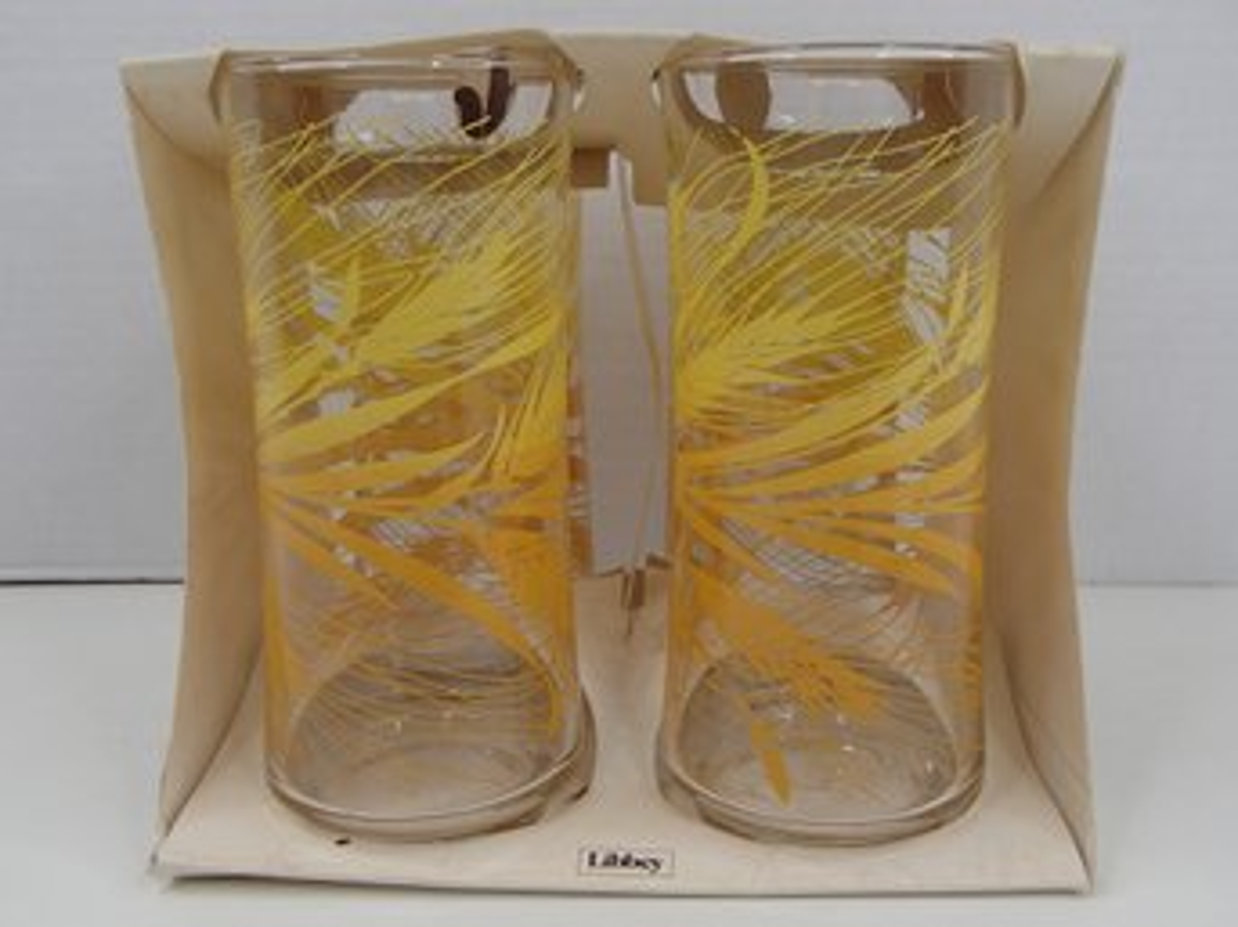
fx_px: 1323
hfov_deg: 50.2
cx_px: 619
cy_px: 464
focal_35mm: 37
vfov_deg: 38.6
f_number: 4.7
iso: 125
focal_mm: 6.64
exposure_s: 1/160
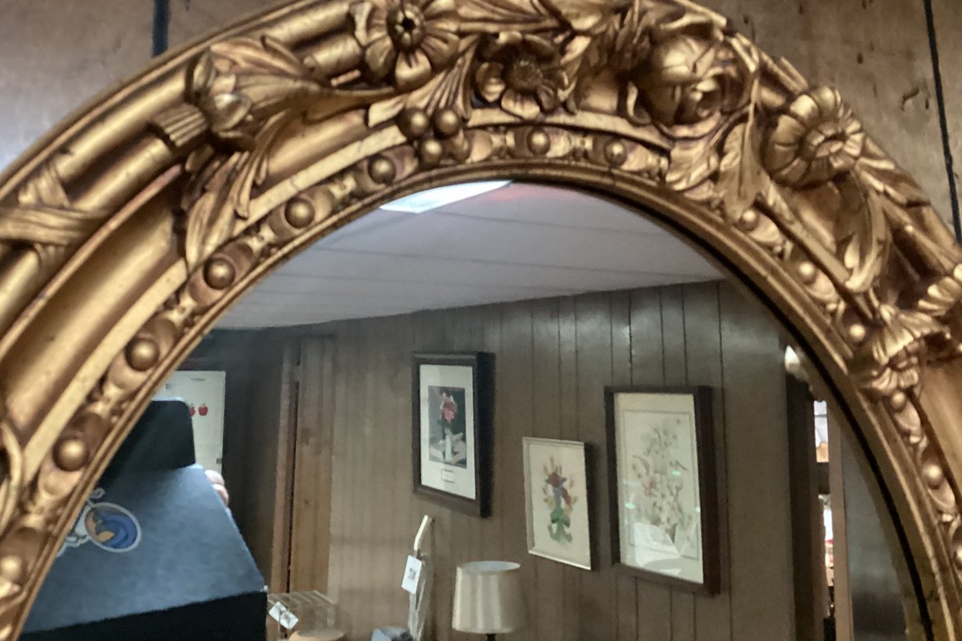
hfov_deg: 47.1
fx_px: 1095
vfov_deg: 32.2
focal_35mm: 41
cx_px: 380
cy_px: 186
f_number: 2.4
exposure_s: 1/24
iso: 640
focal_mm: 3.3
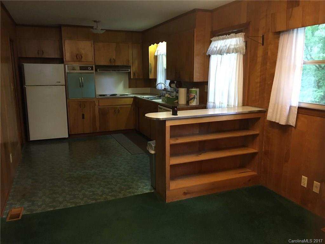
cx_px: 162
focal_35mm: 29
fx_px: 272
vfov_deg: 48.2
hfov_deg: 61.7
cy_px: 122
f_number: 2.2
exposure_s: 1/15
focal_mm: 4.15
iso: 250
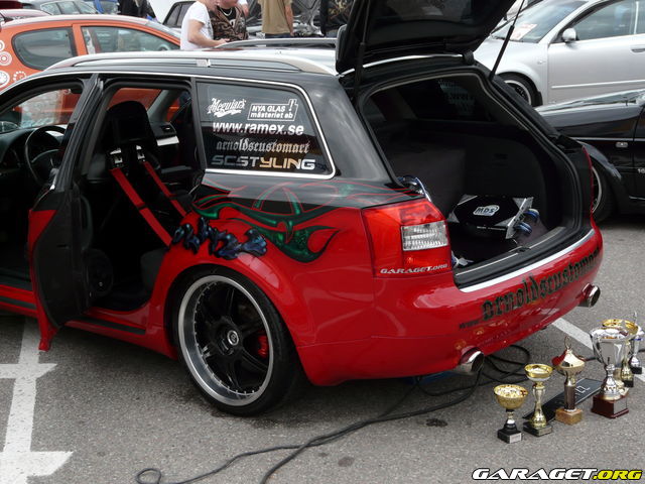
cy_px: 242
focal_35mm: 55
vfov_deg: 26.6
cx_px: 322
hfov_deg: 34.9
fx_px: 1025
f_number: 4
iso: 100
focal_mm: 9
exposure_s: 1/200
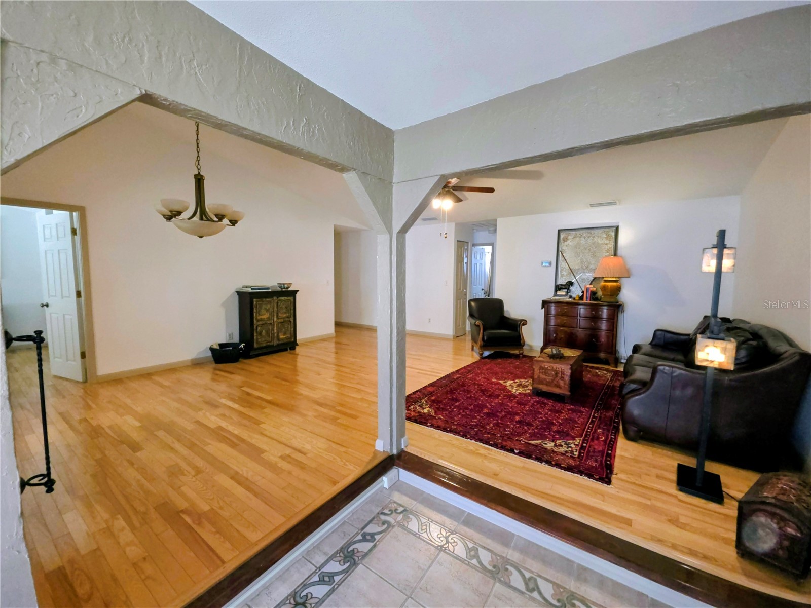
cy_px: 304
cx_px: 406
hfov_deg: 106.2
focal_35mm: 13
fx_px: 305
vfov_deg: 89.9
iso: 250
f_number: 1.9
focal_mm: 2.2
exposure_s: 1/30
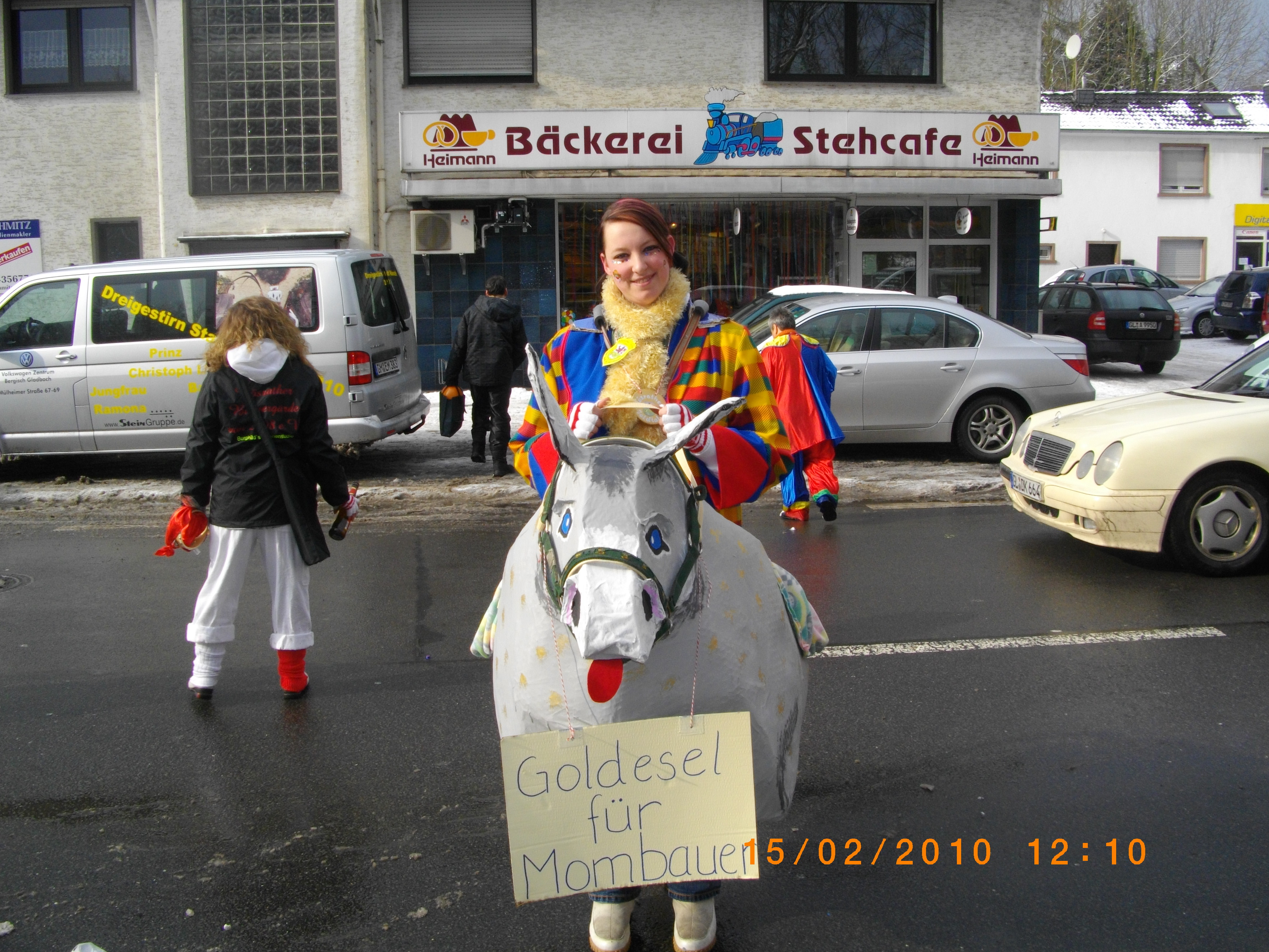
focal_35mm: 33
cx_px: 626
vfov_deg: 42.9
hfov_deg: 55.3
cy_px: 467
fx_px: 1210
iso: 100
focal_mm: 5.7
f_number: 5.5
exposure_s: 1/320
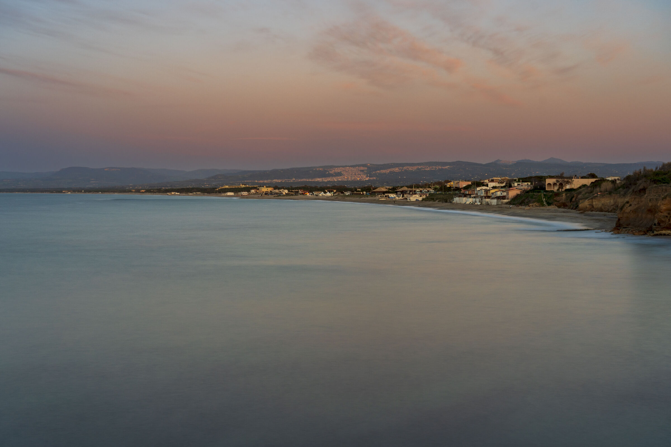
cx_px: 336
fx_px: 913
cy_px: 224
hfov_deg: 40.3
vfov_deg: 27.5
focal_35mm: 49
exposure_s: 25
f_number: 7.1
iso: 100
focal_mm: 49
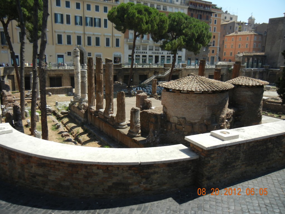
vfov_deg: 46.8
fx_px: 247
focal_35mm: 30
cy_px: 107
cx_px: 142
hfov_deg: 60.0
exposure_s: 1/276
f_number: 7
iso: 160
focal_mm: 5.4
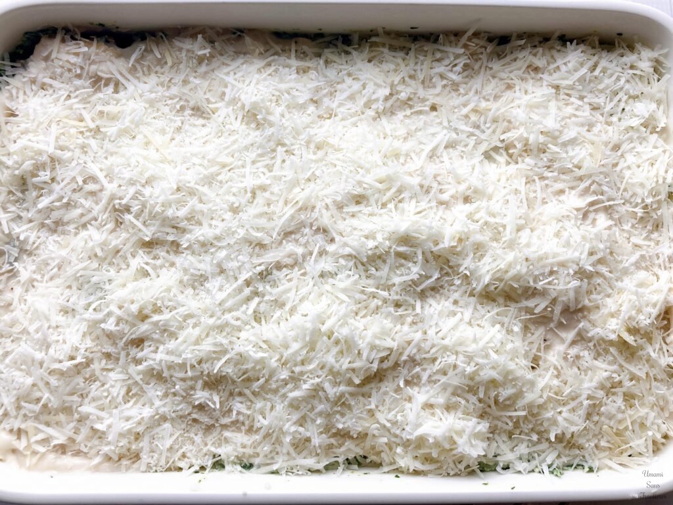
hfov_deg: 63.4
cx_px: 336
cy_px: 252
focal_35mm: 28
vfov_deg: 49.7
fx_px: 544
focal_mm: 3.99
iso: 25
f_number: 1.8
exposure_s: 1/100
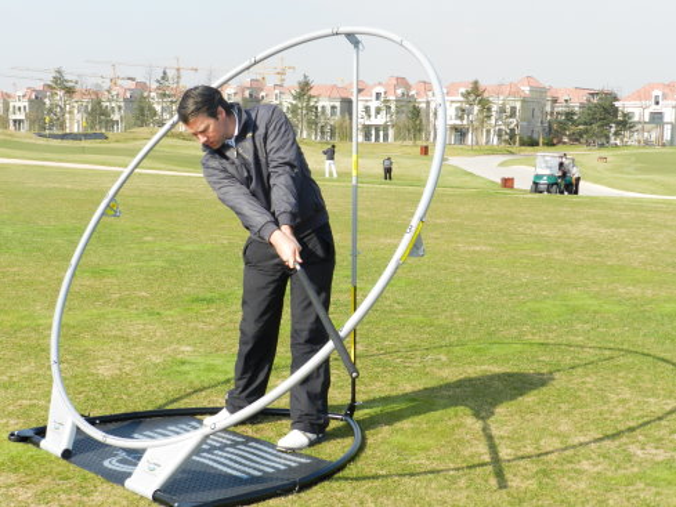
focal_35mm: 53
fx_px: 1035
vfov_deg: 27.5
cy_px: 254
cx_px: 338
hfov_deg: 36.2
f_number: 4.4
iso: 160
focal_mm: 9.4
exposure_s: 1/640
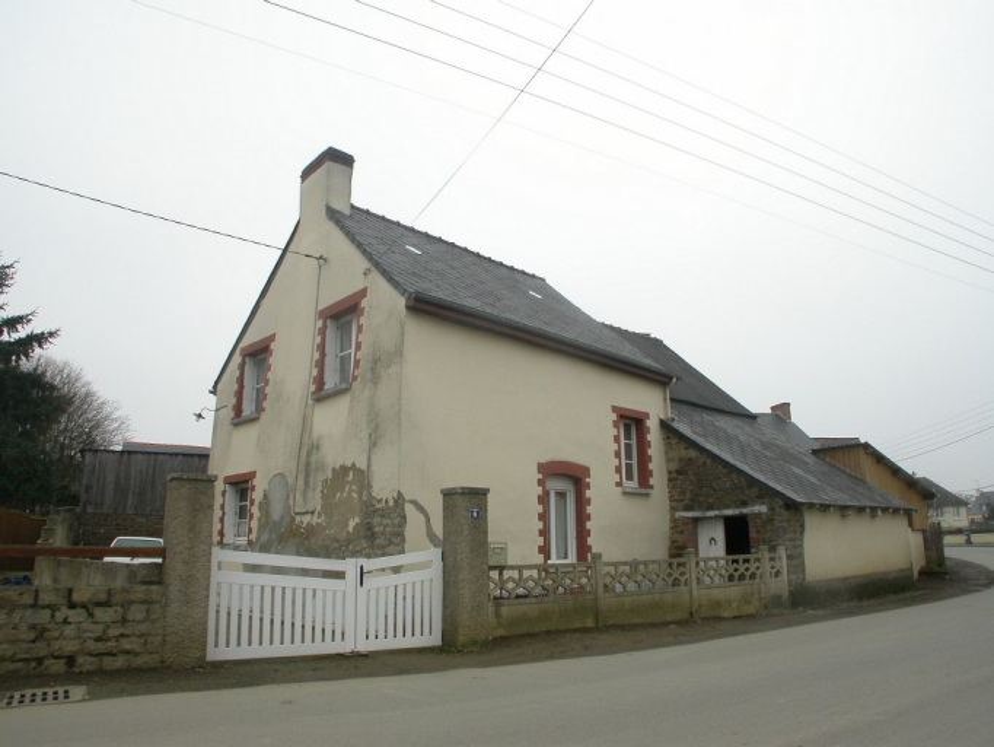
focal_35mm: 38
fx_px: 1092
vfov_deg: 37.7
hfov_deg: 49.0
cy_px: 374
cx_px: 497
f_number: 4.7
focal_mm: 7.85
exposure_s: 1/139
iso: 100
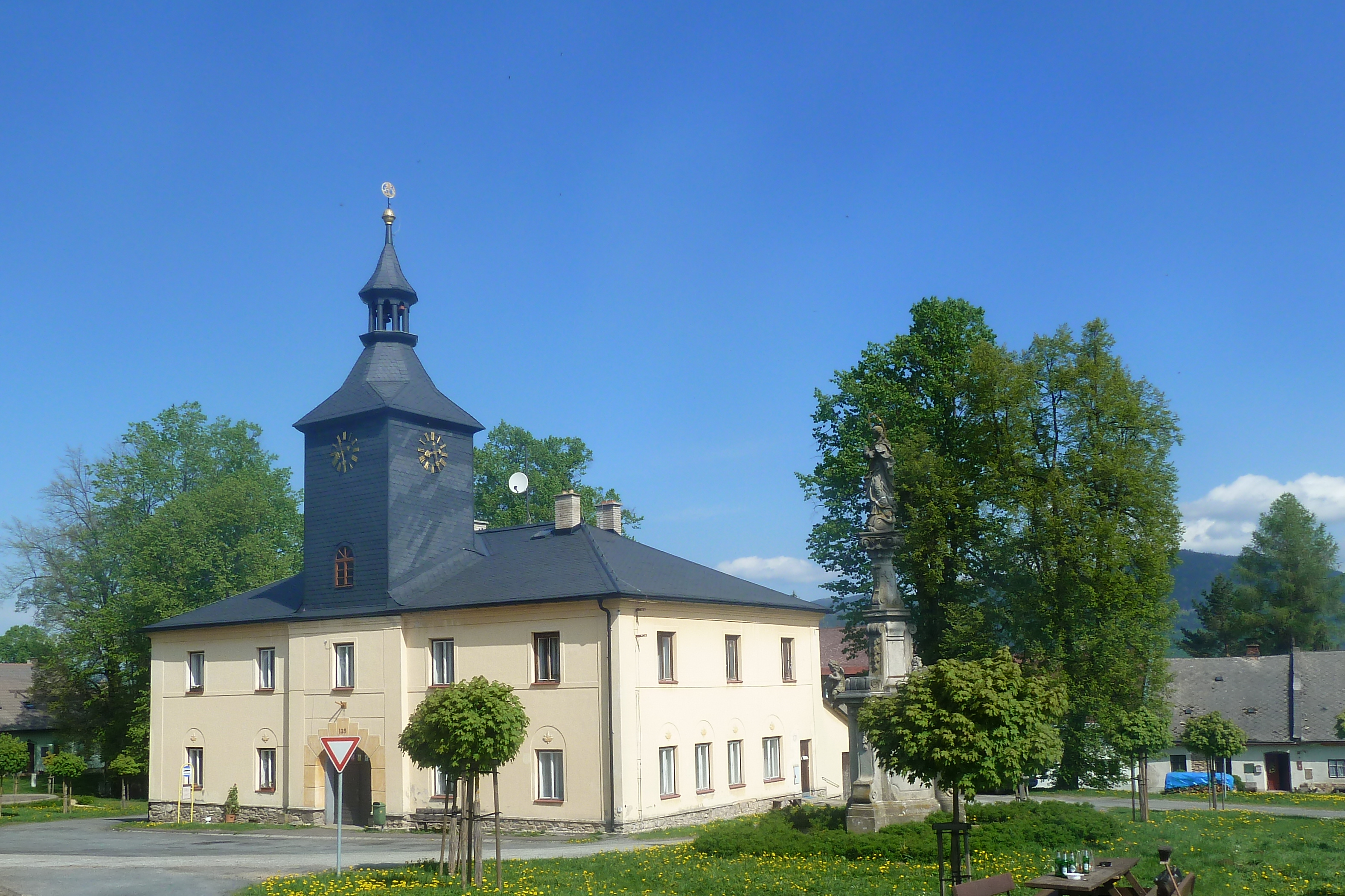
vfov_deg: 39.7
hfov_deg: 57.2
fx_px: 1233
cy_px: 561
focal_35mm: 33
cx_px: 652
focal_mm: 4.1
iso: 80
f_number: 4.5
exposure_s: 1/500
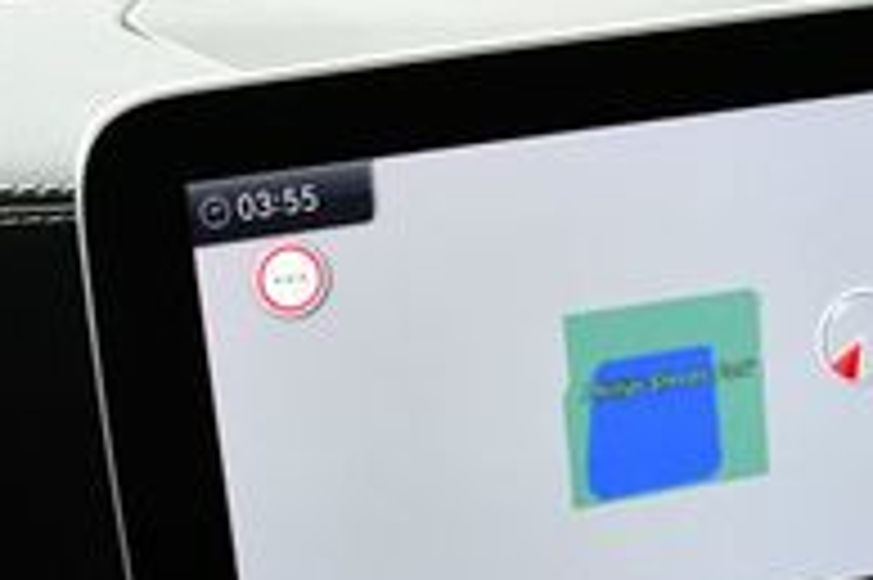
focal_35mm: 119
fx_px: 2883
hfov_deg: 17.0
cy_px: 728
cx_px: 770
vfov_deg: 11.2
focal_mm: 18
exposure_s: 1/250
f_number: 3.5
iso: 640
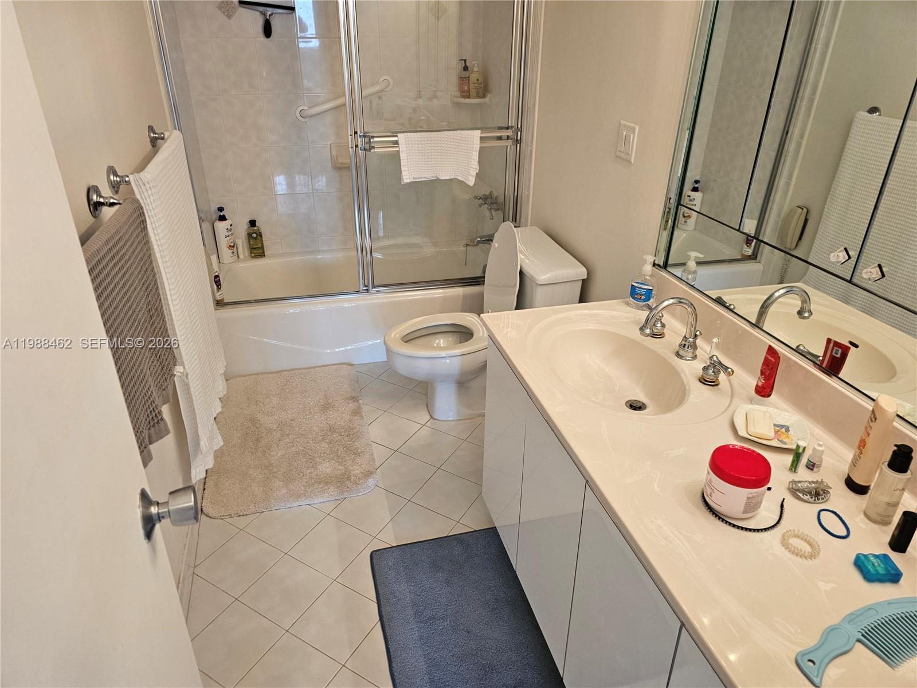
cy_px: 344
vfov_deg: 58.9
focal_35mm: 23
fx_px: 609
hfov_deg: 73.9
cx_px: 458
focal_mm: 6.3
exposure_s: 1/120
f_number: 1.7
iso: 250
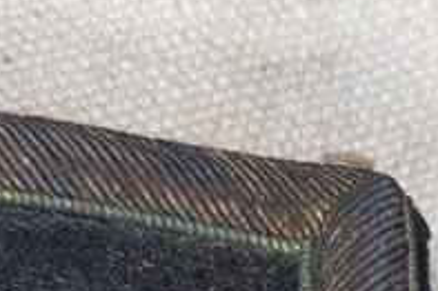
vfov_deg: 6.7
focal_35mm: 191
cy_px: 799
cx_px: 555
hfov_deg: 10.6
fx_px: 2322
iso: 99
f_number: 1.68
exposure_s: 1/181
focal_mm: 6.9
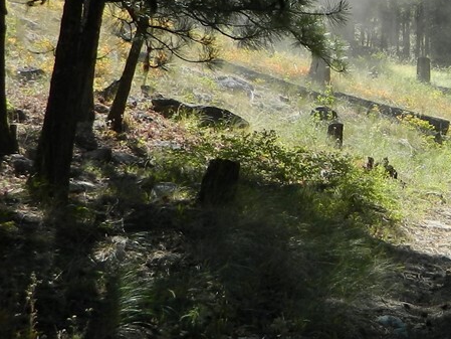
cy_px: 171
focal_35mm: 89
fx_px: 1160
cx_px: 587
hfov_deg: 20.2
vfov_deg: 16.6
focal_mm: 4.5
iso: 80
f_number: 3.1
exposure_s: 1/500
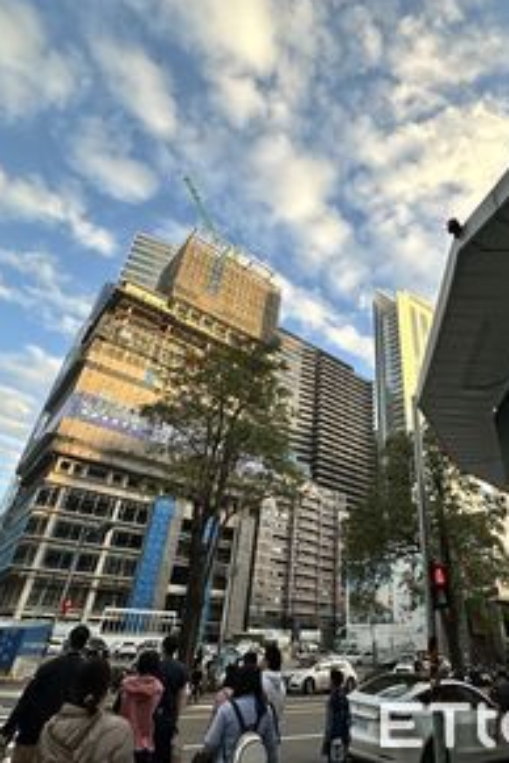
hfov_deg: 60.7
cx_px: 333
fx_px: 424
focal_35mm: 20
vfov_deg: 84.0
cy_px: 385
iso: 40
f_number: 2.2
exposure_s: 1/469
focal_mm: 2.22
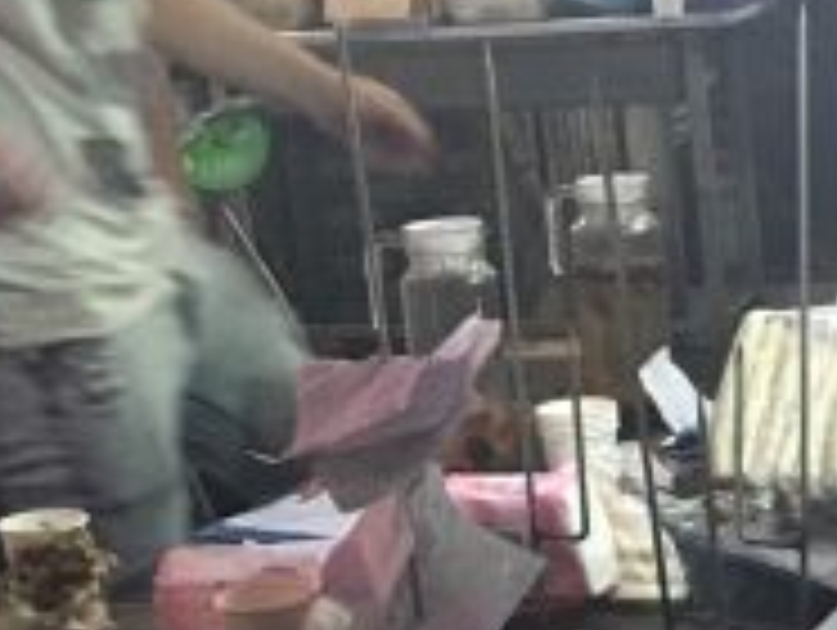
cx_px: 864
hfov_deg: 17.5
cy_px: 898
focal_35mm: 109
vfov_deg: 13.0
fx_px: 2639
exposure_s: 1/8
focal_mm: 4.15
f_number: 2.2
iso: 125
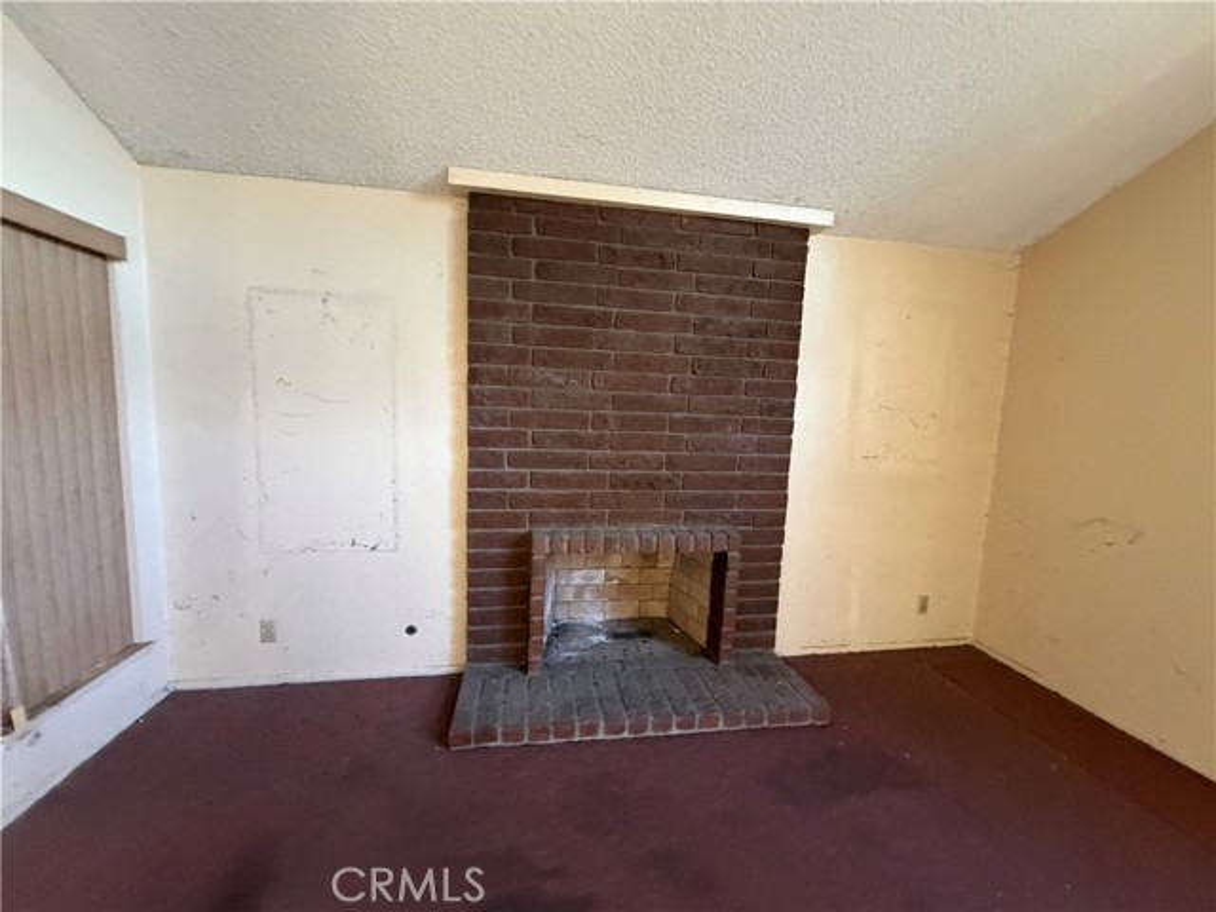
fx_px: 492
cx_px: 608
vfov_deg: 85.7
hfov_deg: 102.1
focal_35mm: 14
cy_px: 456
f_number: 2.2
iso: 500
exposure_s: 1/60
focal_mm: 2.22
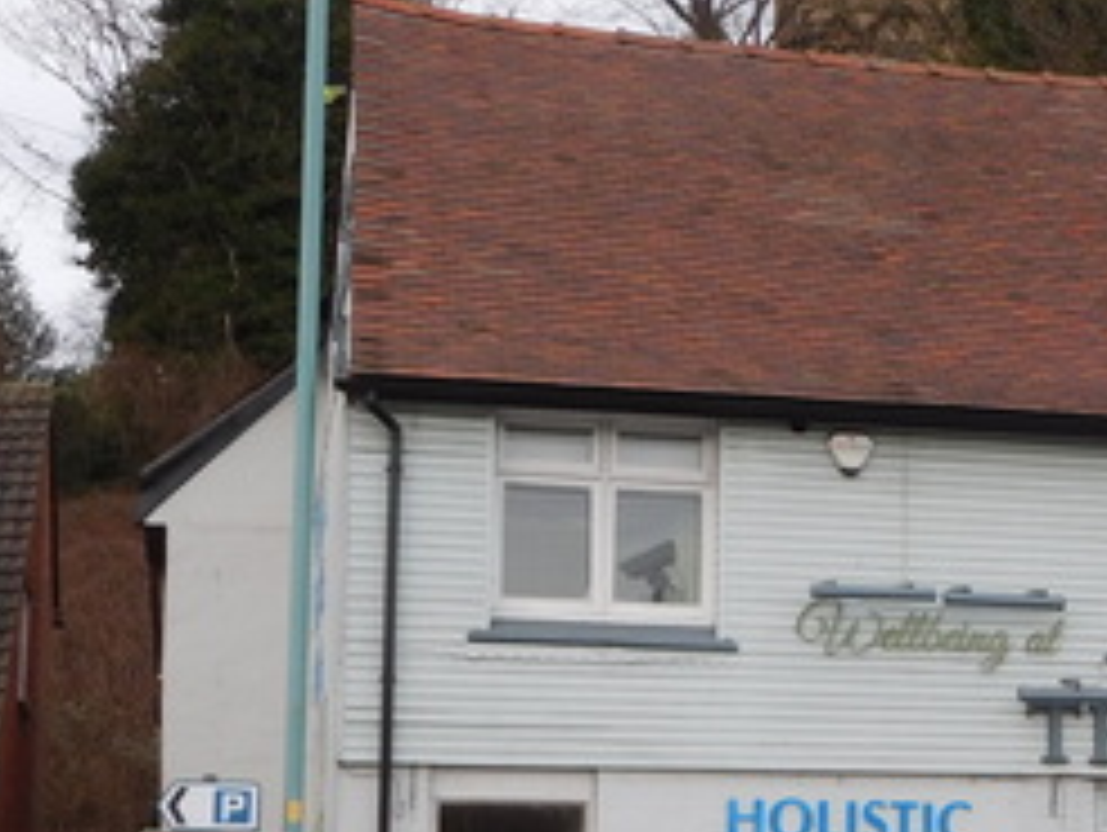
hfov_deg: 20.0
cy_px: 666
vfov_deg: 16.1
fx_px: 2913
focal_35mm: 91
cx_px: 1368
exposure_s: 1/125
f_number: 3.8
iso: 125
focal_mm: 6.2
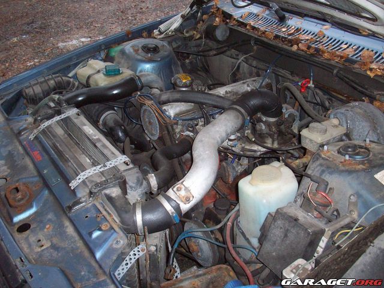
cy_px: 144
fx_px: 410
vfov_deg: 38.7
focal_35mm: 37
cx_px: 192
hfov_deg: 50.1
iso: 200
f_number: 2.8
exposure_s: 1/64
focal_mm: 6.2
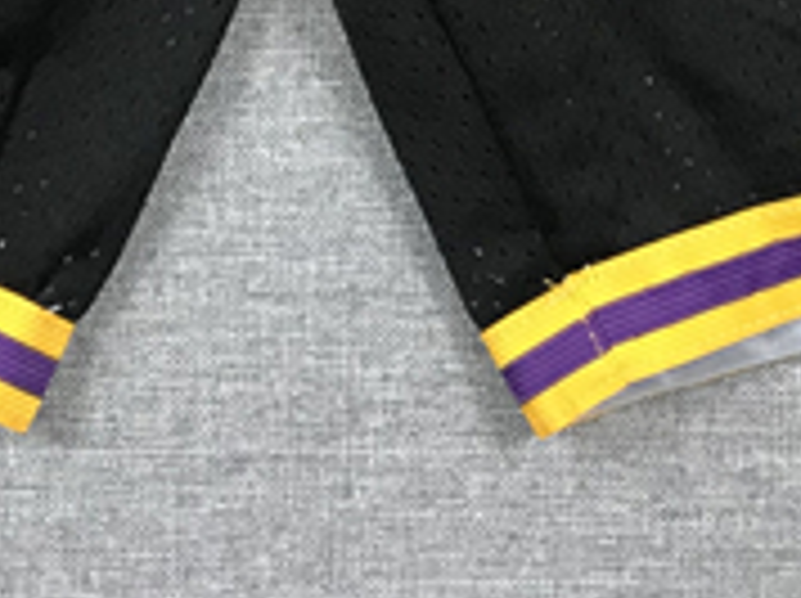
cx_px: 248
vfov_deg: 10.5
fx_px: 2912
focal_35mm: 126
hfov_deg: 15.6
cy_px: -697
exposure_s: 1/33
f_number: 1.8
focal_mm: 3.99
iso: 25
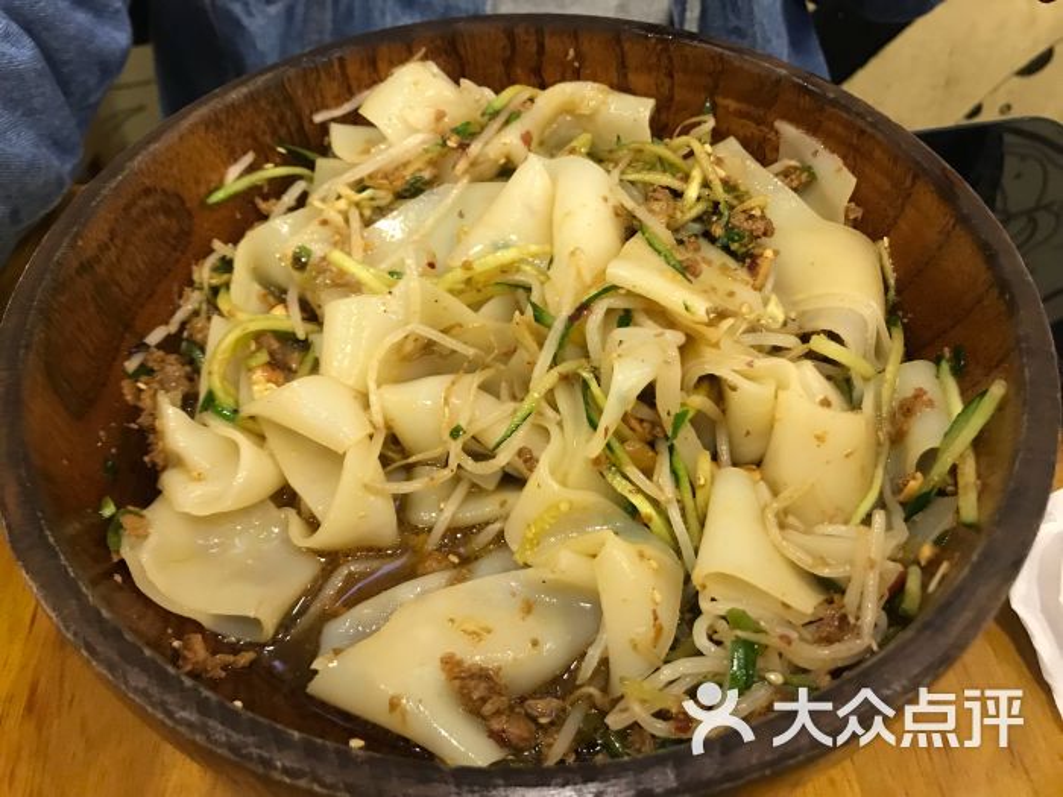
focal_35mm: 28
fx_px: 860
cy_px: 398
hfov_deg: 63.4
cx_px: 532
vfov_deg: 49.7
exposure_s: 1/17
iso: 100
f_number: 1.8
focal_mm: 3.99
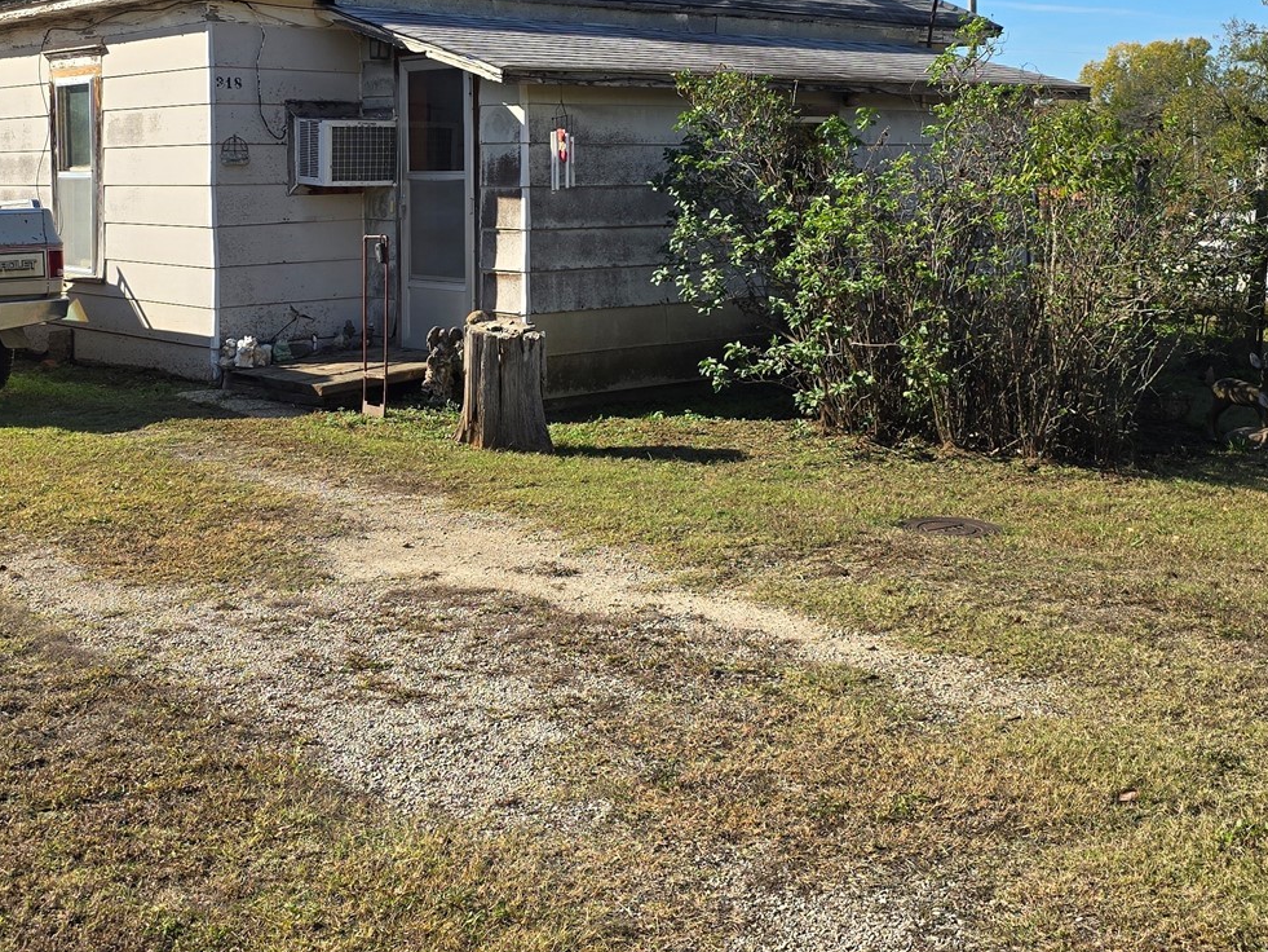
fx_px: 1649
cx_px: 571
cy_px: 224
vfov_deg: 31.5
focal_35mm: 45
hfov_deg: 42.0
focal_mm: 6.3
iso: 12
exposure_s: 1/677
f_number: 1.7
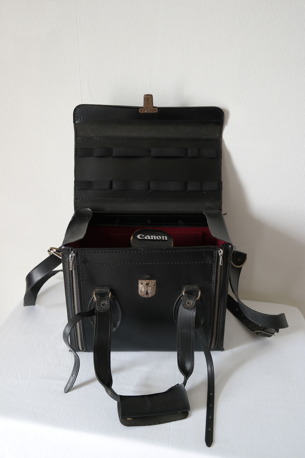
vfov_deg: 61.9
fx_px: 381
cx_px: 152
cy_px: 229
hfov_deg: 43.6
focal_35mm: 30
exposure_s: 1/40
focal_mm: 20
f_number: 3.5
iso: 400
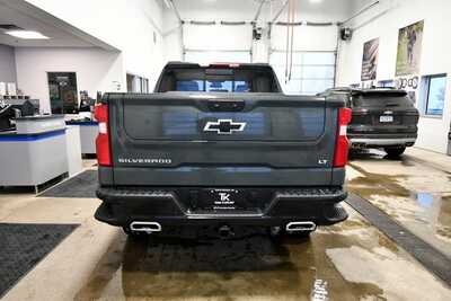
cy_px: 150
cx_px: 226
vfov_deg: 57.3
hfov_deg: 78.6
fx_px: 276
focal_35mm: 22
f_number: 5.3
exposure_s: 1/100
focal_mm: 15
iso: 3200
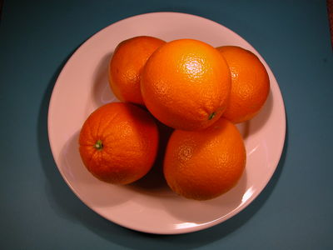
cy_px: 125
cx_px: 166
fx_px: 519
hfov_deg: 35.5
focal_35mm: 54
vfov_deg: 27.0
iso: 100
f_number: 3.9
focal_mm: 13.7
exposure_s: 1/107
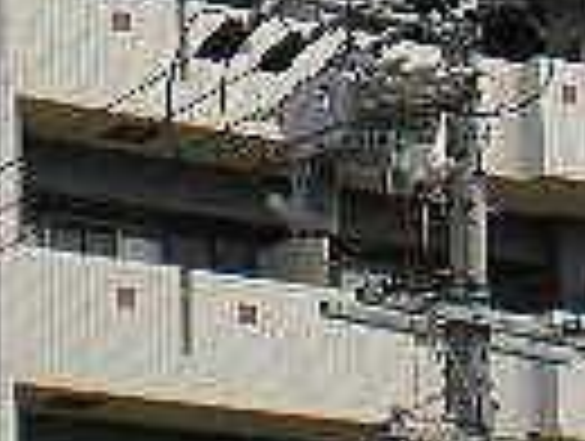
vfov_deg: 7.9
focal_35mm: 187
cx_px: 468
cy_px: -166
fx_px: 3166
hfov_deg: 10.5
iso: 89
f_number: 4.6
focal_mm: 6.3
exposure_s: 1/634
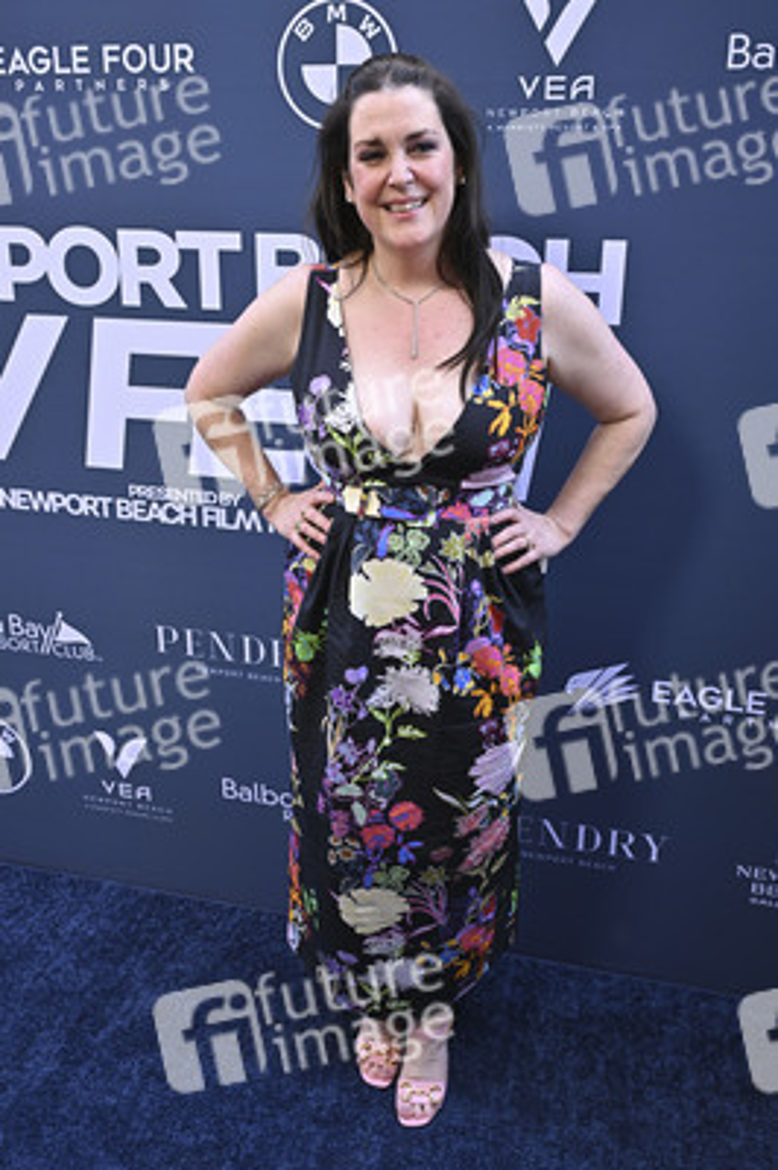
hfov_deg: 41.6
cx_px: 389
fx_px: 1023
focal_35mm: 32
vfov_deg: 59.5
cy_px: 585
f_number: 6.3
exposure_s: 1/320
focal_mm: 31.5
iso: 1000
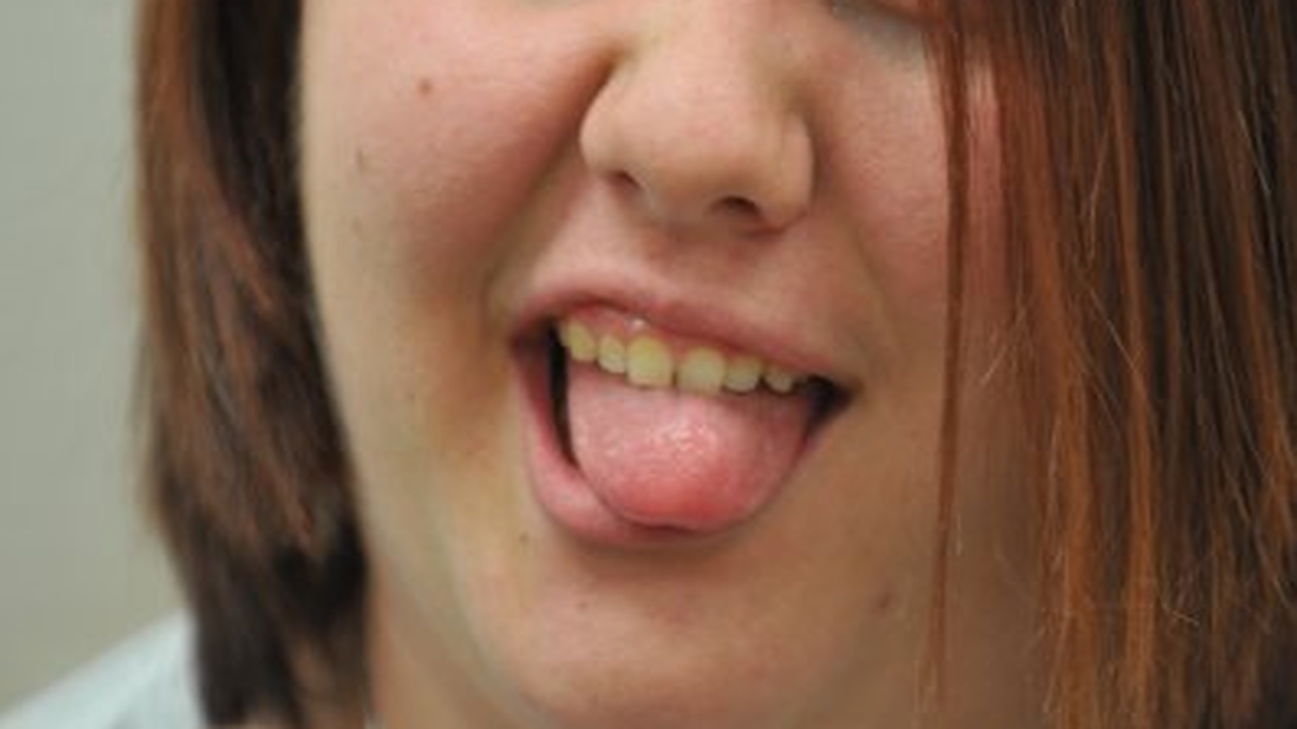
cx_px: 648
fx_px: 16330
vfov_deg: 2.6
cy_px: 177
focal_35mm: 475
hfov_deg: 4.5
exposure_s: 1/60
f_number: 2.8
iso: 360
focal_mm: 200
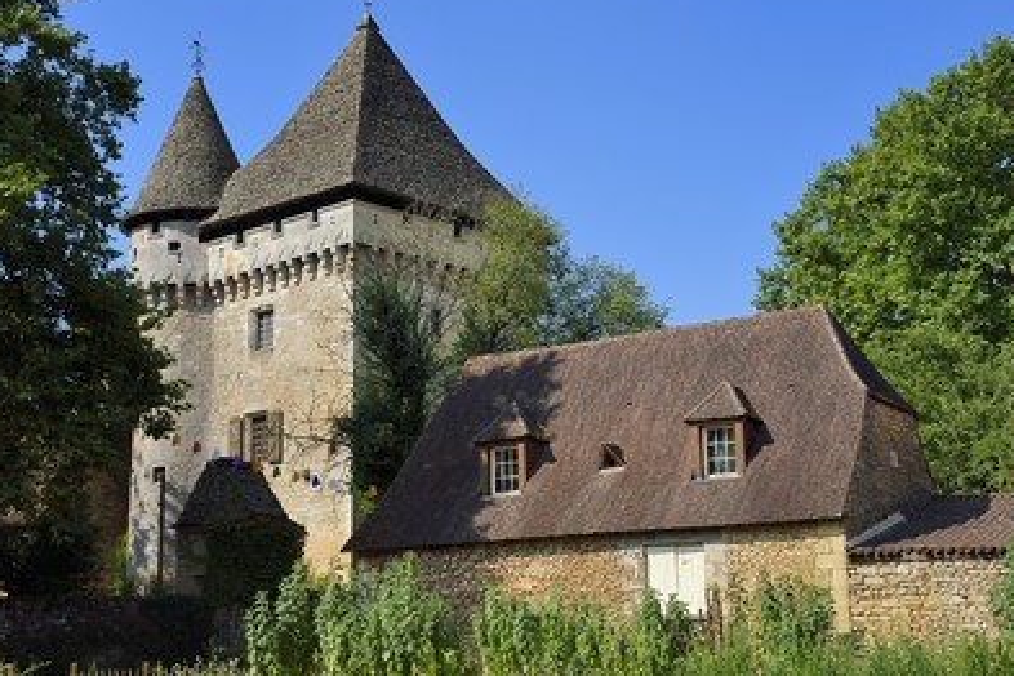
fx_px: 1746
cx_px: 519
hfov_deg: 32.4
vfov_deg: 21.9
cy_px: 325
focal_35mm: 62
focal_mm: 58
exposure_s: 1/250
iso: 200
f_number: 10
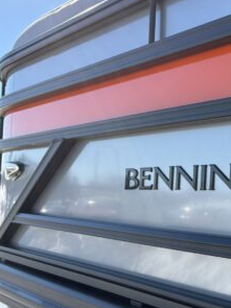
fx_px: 418
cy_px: 165
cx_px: 273
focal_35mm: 47
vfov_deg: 40.4
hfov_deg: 27.4
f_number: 1.6
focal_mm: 5.96
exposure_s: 1/2105
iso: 50
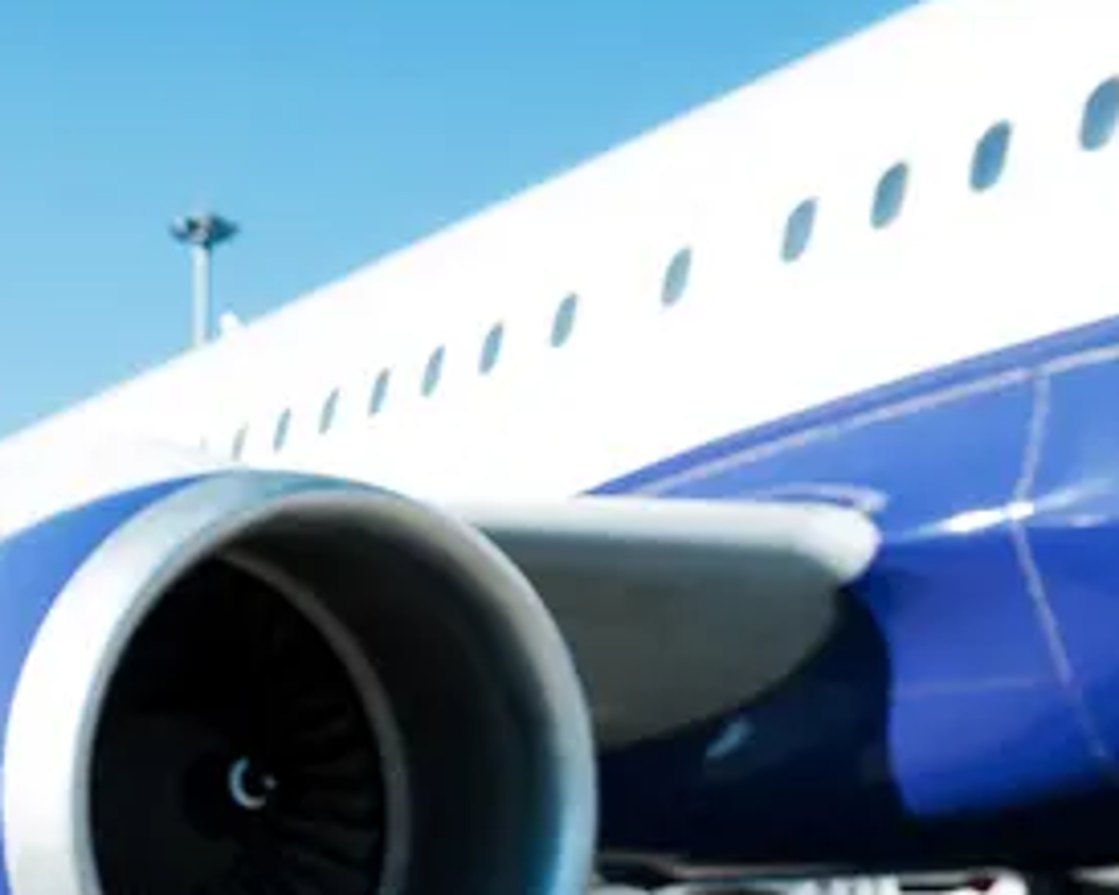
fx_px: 2450
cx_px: -29
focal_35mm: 74
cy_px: 772
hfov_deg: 24.4
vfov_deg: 20.4
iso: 200
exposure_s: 1/1250
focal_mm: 36
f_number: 4.5
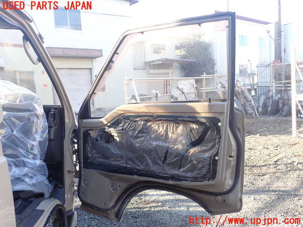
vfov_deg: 46.8
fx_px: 263
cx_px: 152
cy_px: 114
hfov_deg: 60.0
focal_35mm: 30
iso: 100
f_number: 3.2
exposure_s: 1/80
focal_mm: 5.4
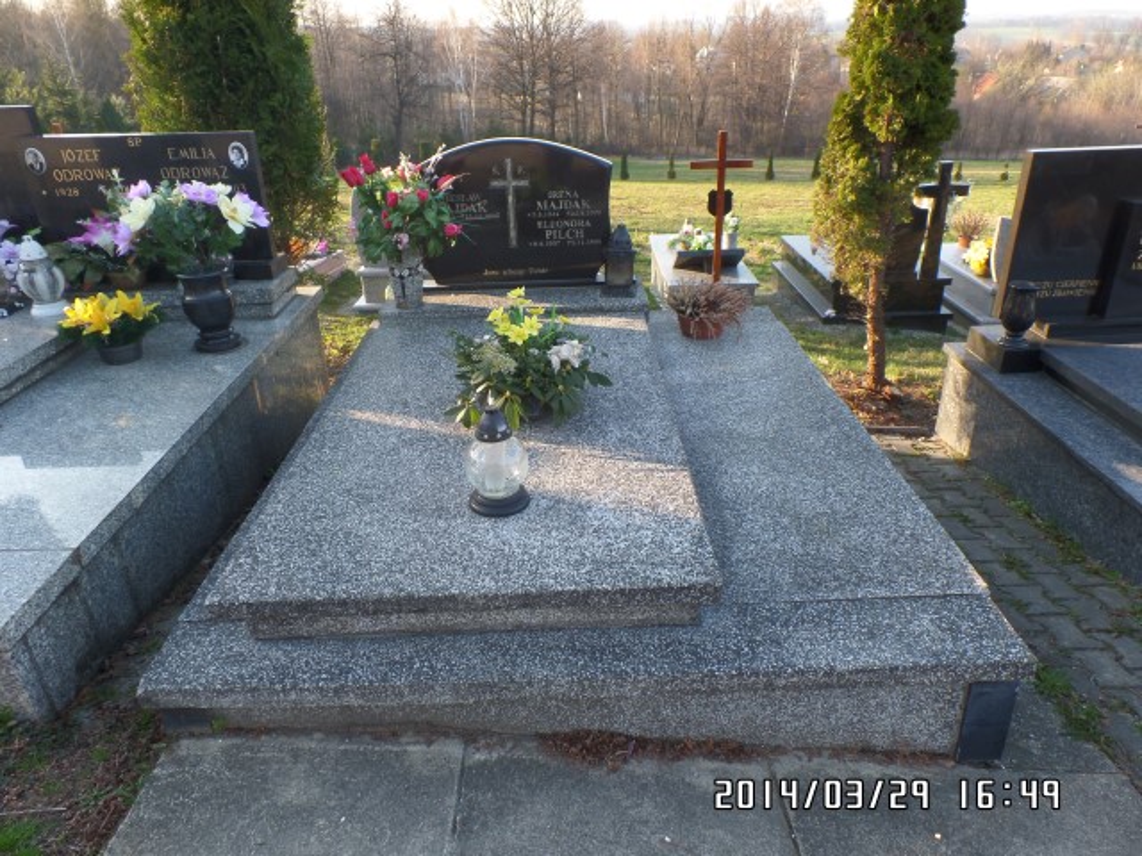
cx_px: 571
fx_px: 759
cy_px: 428
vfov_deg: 58.9
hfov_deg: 73.9
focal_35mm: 23
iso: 100
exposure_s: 1/125
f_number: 3.5
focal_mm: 4.1
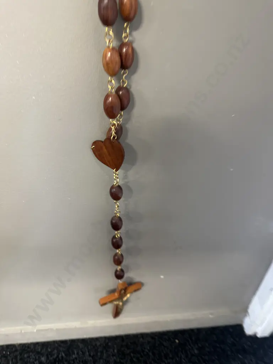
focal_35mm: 24
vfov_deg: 71.6
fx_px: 252
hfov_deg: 56.8
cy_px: 182
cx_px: 136
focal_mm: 6.86
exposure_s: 1/50
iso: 500
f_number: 1.78
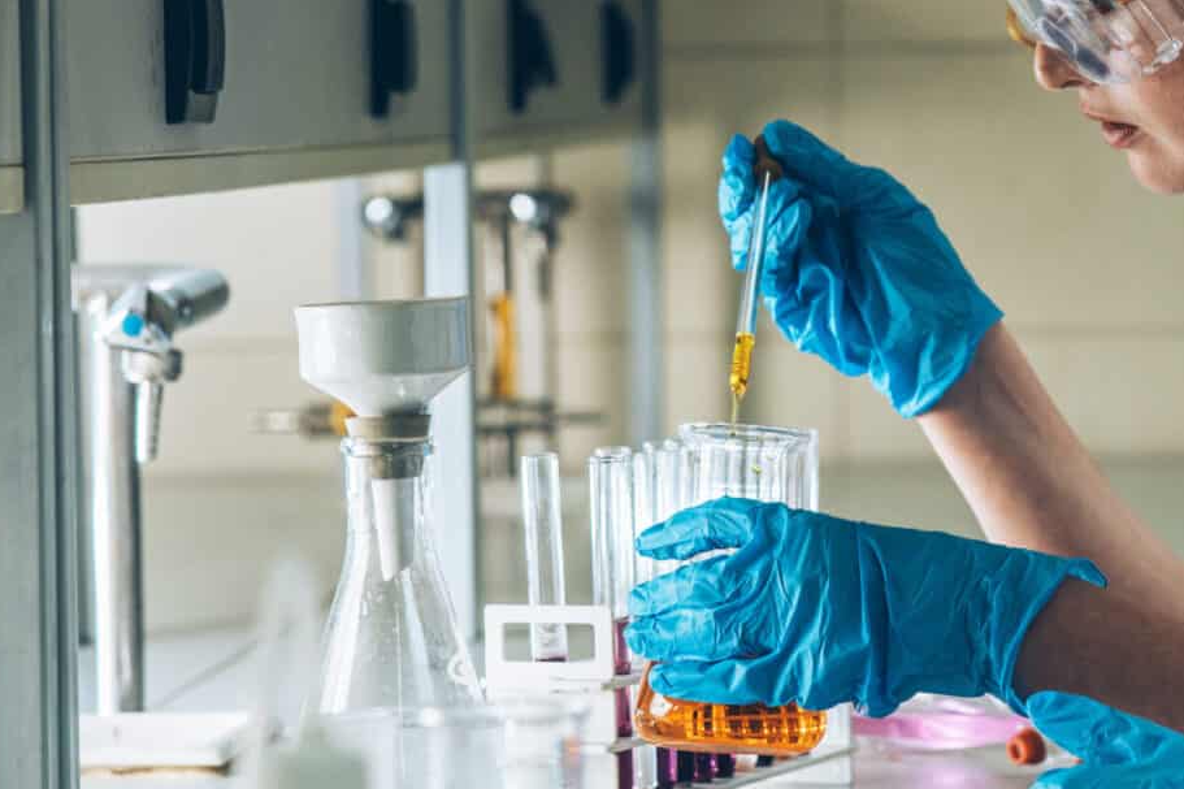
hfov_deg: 12.2
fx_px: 5524
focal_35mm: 168
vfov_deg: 8.2
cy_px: 196
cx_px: 782
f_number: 4
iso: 1000
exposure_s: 1/200
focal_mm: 85
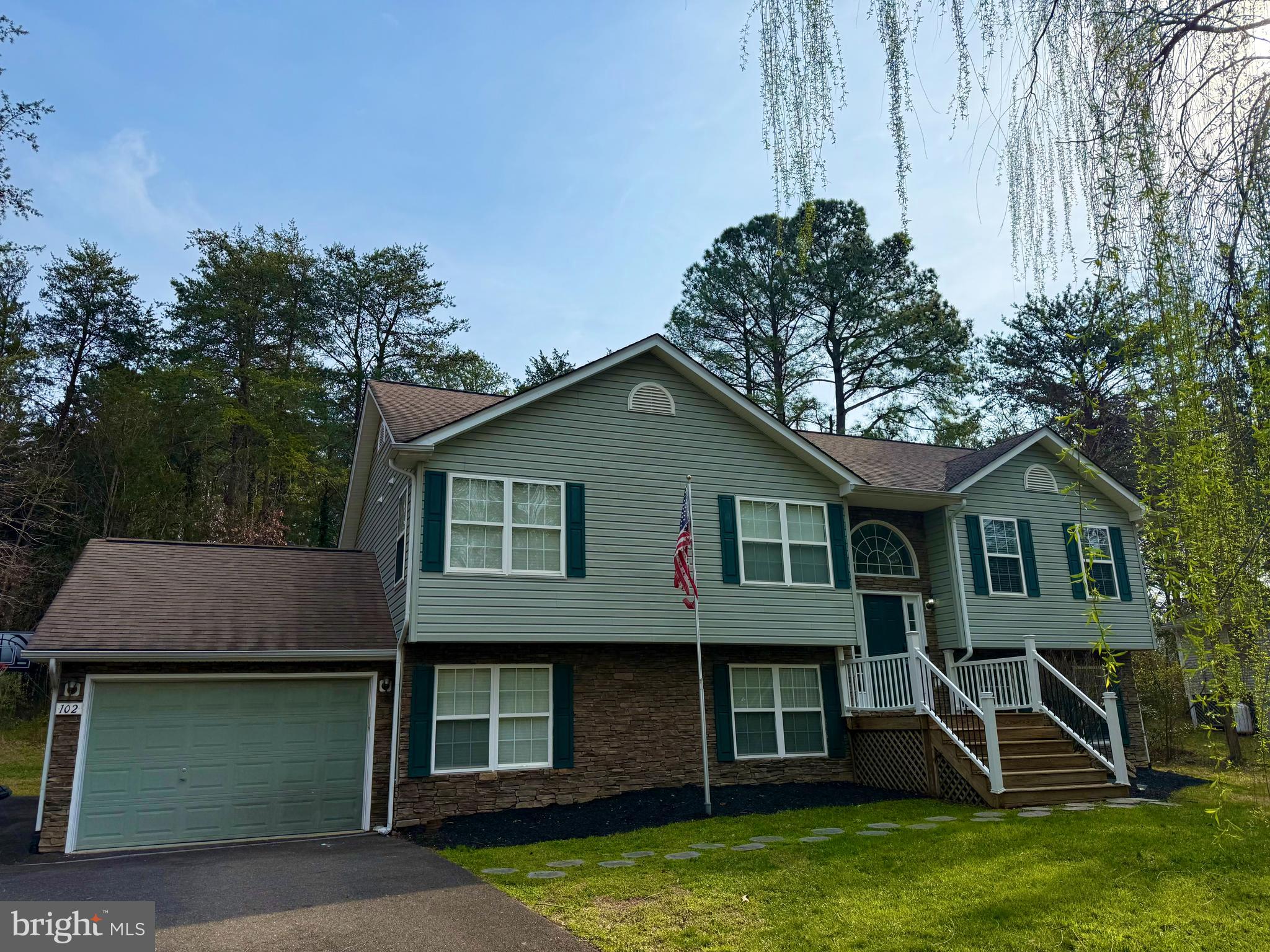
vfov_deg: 56.8
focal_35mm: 24
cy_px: 476
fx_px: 881
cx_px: 635
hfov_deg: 71.6
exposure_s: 1/7353
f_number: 1.78
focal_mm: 6.76
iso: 80
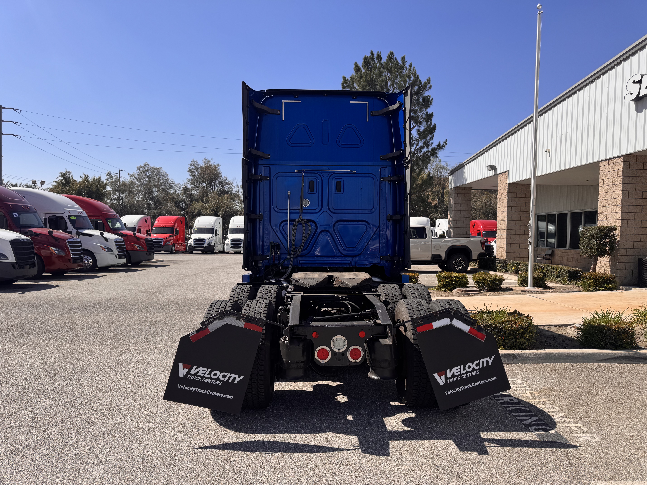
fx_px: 449
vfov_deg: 56.8
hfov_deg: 71.6
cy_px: 242
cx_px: 324
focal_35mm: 24
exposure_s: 1/4310
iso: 80
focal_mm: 6.76
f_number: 1.78
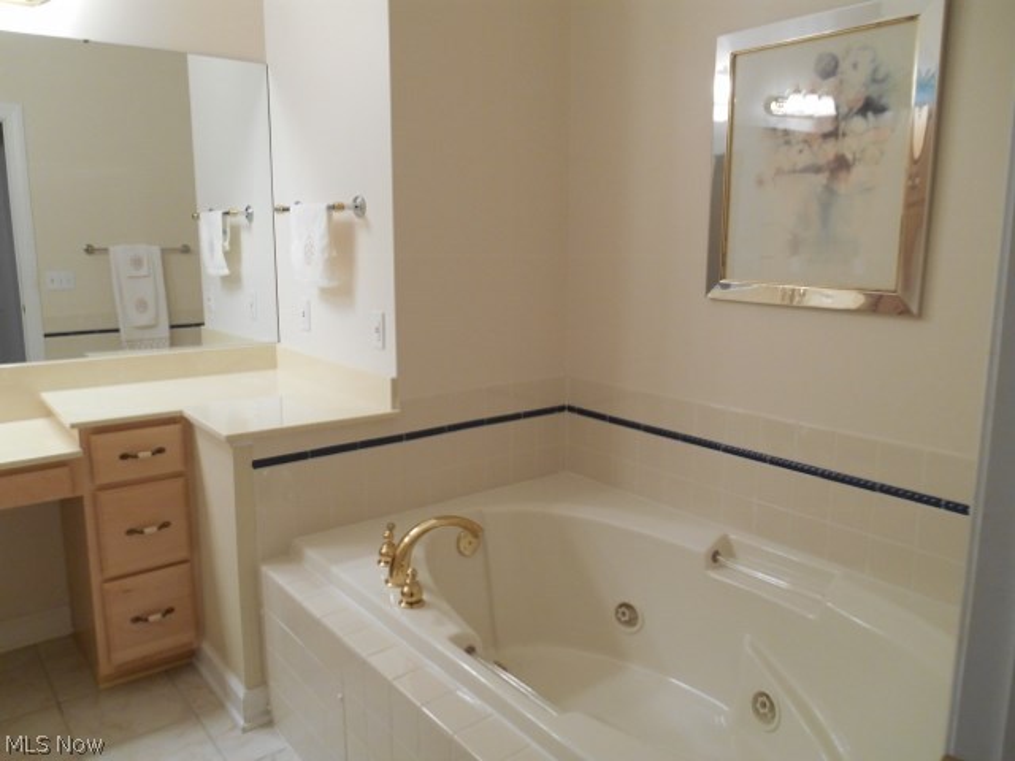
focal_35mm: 26
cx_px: 508
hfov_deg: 67.3
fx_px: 762
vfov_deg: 53.1
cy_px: 380
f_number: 3.4
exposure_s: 1/30
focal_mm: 4.7
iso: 220
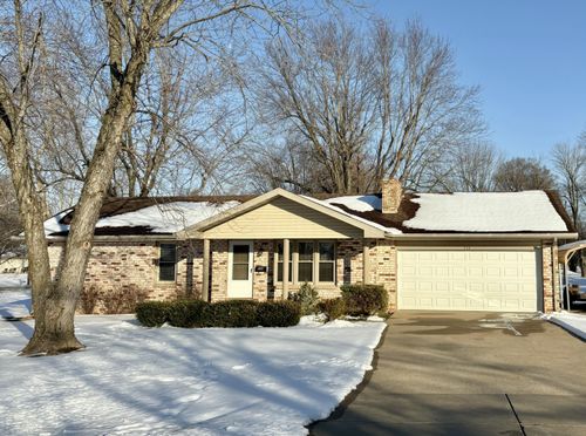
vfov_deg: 52.8
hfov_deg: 67.5
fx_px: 439
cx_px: 293
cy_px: 218
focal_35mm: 26
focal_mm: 5.96
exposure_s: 1/4950
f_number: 1.6
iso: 50
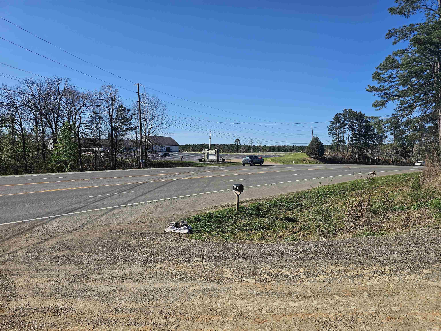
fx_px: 293
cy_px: 166
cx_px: 220
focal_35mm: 23
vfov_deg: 58.9
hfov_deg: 73.9
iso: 10
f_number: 1.7
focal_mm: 6.3
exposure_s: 1/887
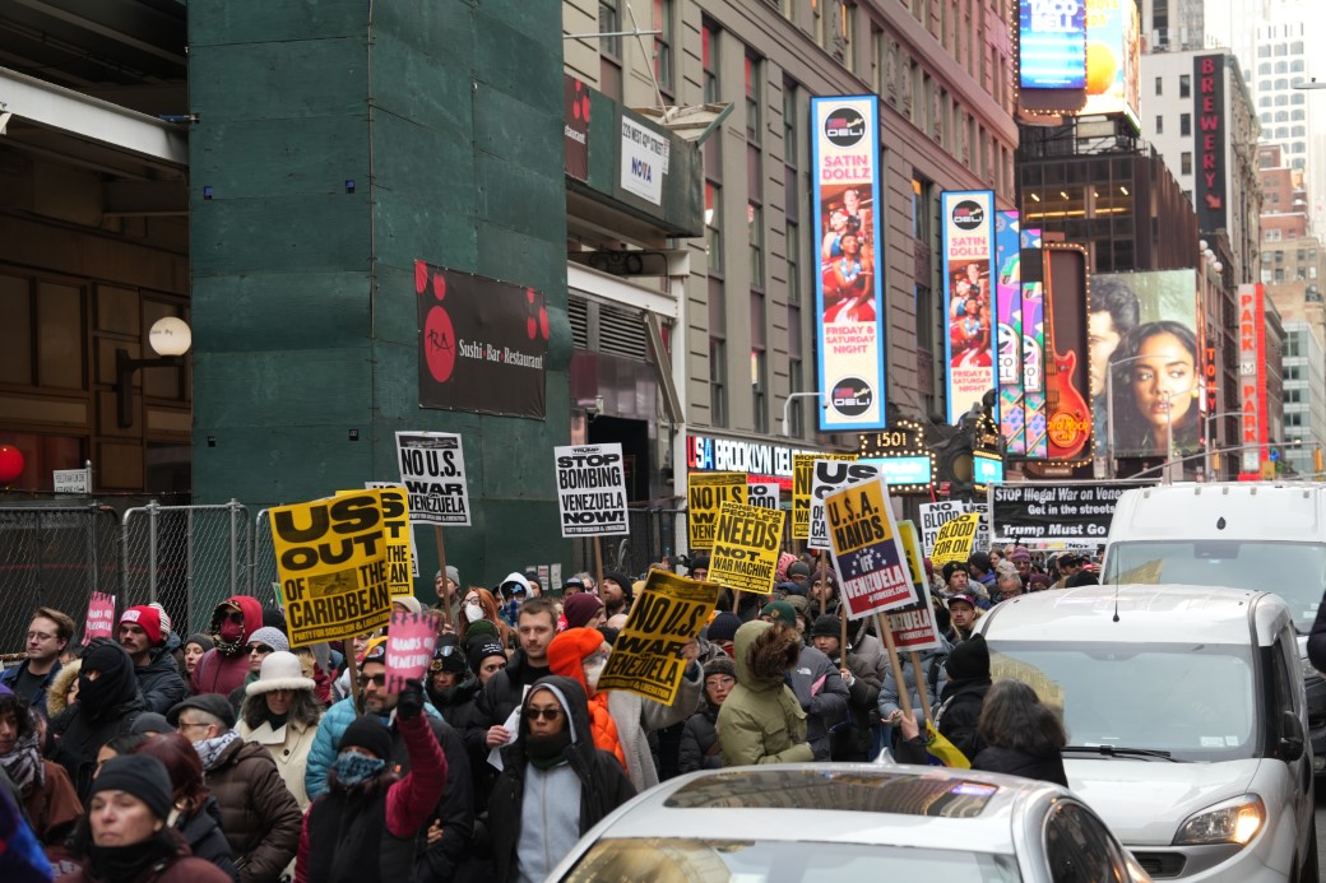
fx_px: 2578
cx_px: 663
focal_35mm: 70
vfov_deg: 19.5
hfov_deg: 28.8
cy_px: 442
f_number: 4
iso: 500
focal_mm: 70
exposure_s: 1/160
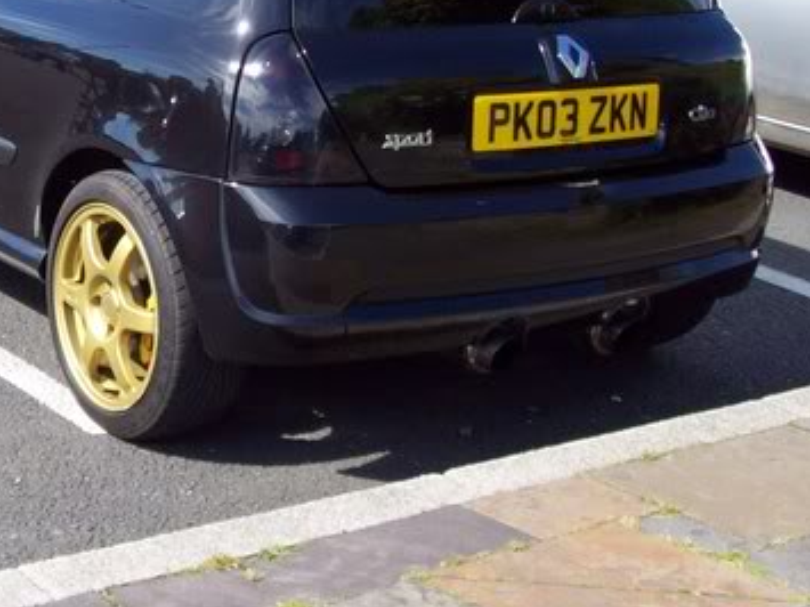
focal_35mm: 81
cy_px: 213
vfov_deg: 18.2
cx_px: 92
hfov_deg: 23.5
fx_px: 1895
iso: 80
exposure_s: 1/525
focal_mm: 6
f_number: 2.7
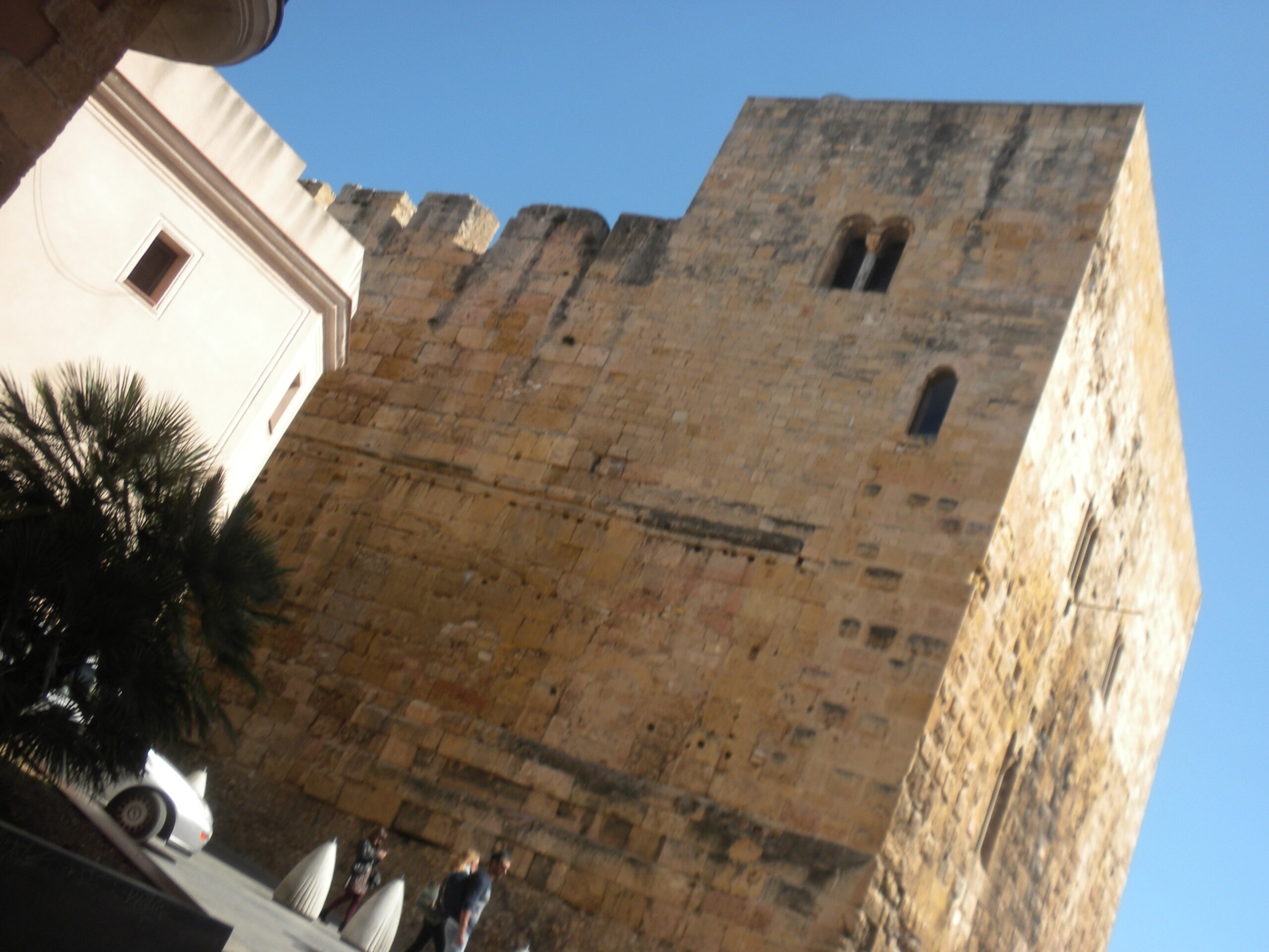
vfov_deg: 38.7
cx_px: 634
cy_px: 476
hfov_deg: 50.1
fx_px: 1356
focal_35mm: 37
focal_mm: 6.6
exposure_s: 1/78.5
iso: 64
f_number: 10
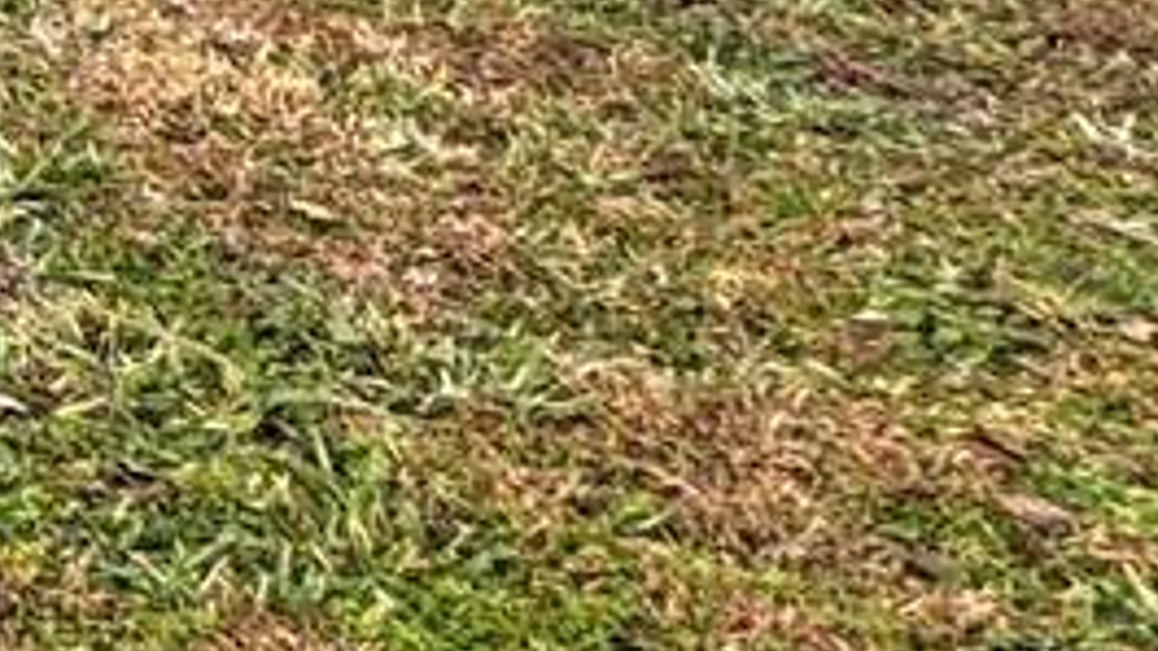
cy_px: -950
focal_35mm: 92
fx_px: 2825
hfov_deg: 13.1
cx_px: -1947
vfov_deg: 11.0
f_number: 2.2
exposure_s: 1/102
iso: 40
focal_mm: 2.22
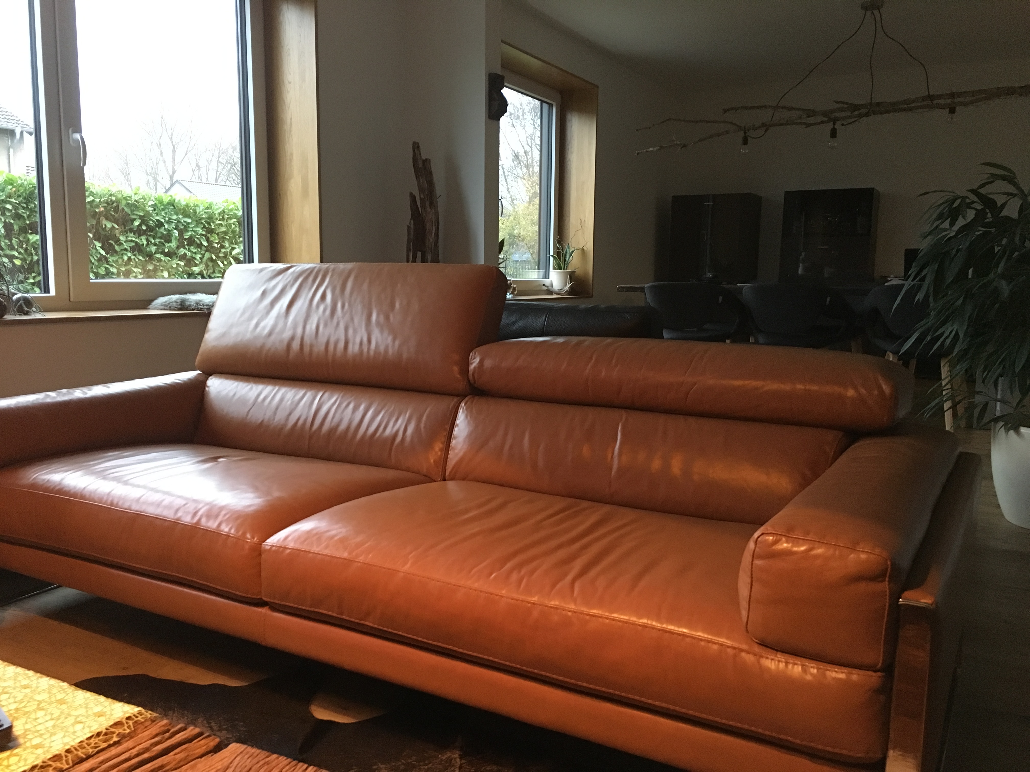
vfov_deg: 48.2
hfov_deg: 61.7
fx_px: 863
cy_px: 386
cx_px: 515
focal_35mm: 29
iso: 250
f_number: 2.2
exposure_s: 1/17
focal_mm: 4.15
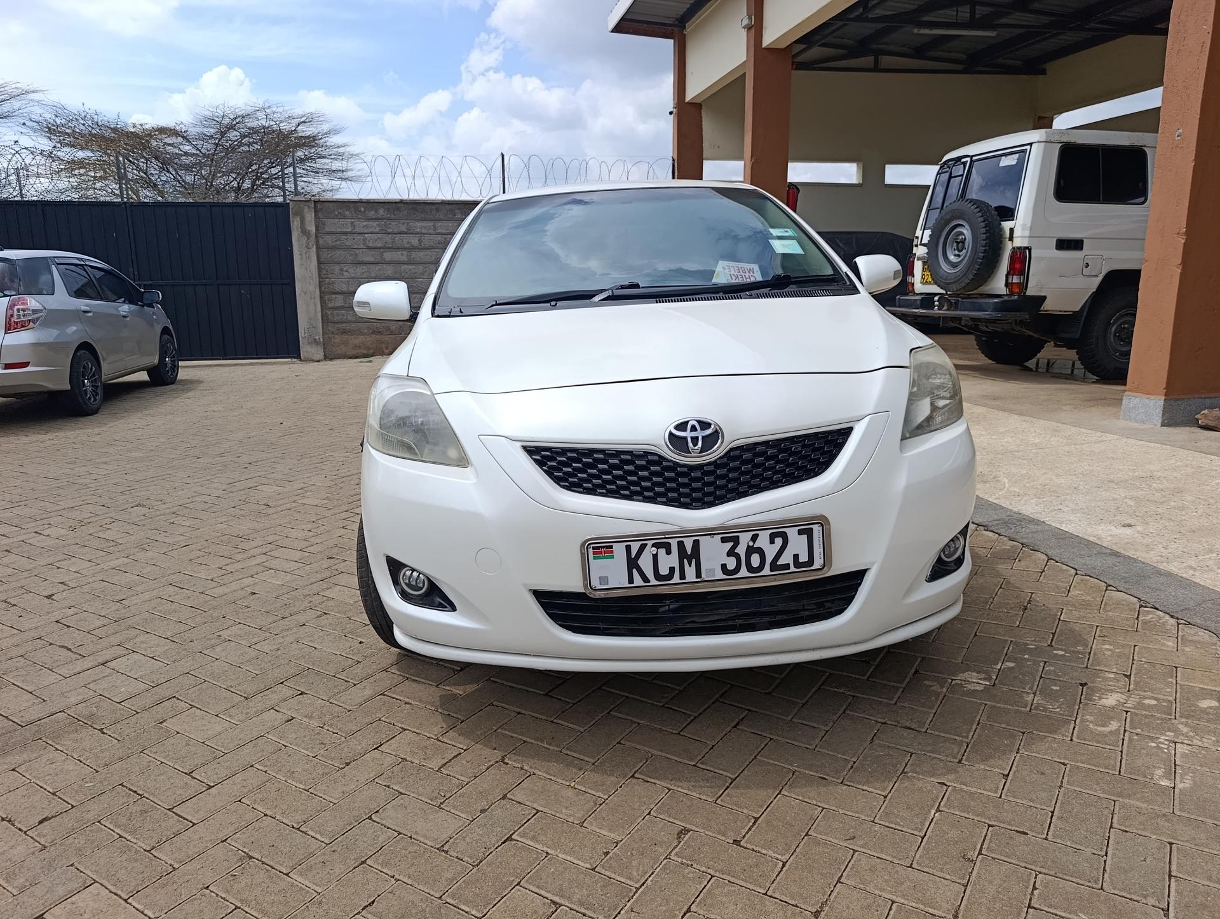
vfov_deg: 59.0
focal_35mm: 23
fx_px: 812
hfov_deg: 73.8
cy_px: 460
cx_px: 610
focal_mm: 6.11
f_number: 1.65
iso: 50
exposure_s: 1/552
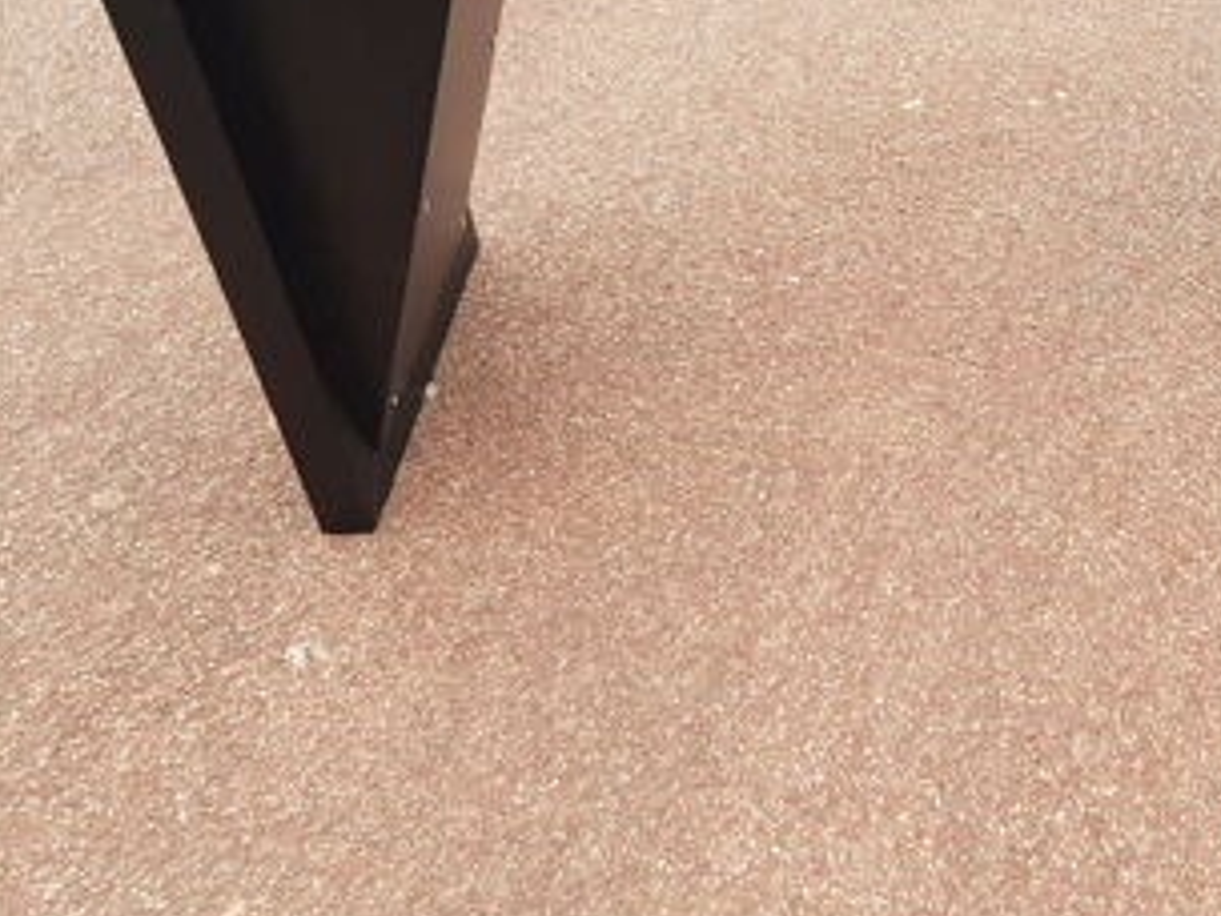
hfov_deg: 43.9
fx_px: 1446
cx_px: 952
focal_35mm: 41
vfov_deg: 34.4
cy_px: 237
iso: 64
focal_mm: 4.2
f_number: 1.7
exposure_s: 1/100
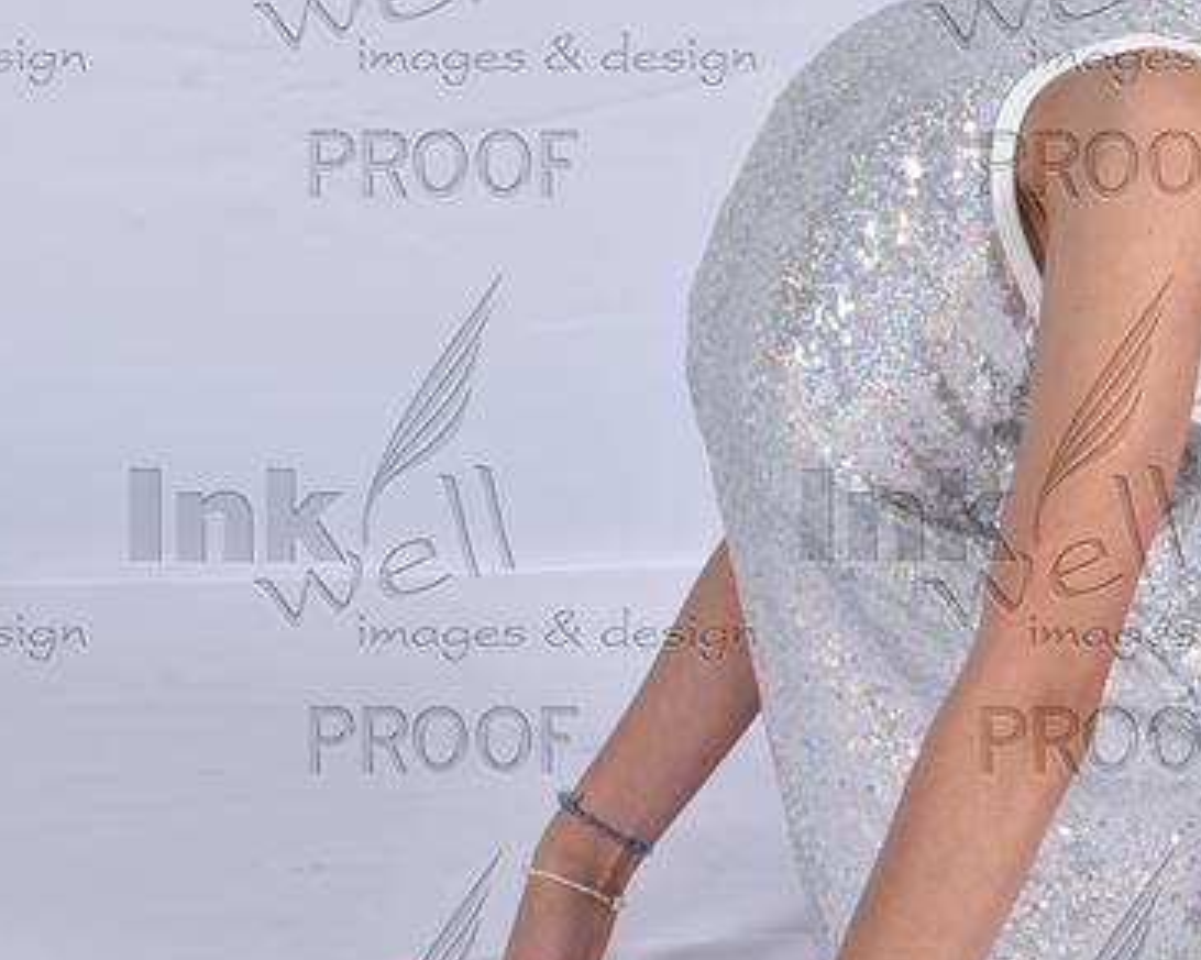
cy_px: 310
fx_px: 5046
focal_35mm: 142
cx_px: 1247
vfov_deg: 10.9
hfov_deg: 13.4
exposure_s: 1/200
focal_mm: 50
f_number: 8
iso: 250
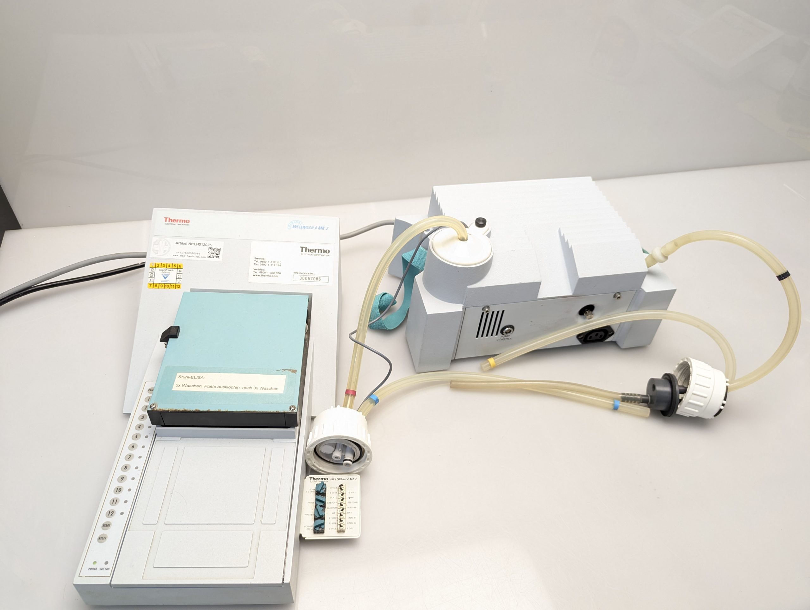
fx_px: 562
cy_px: 305
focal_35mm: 24
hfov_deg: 71.5
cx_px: 405
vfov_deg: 56.9
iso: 172
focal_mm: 6.81
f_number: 1.85
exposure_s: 1/100
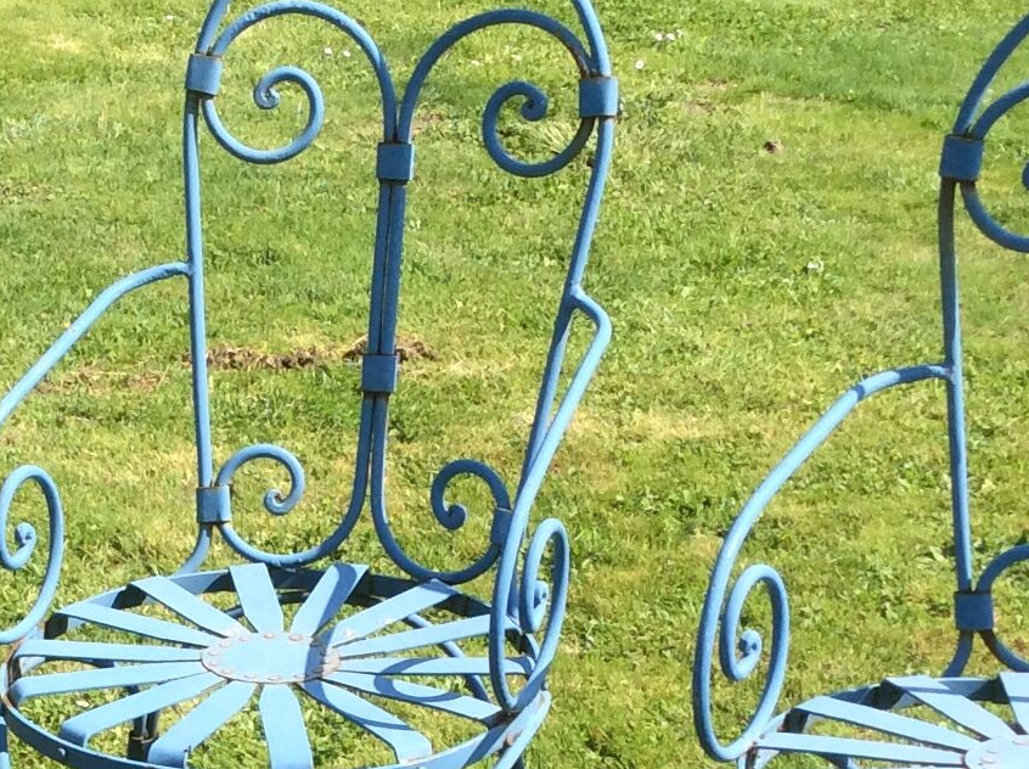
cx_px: 94
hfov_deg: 19.7
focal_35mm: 98
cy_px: 819
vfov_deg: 14.7
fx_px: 2909
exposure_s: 1/743
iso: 32
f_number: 2.4
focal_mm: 3.3
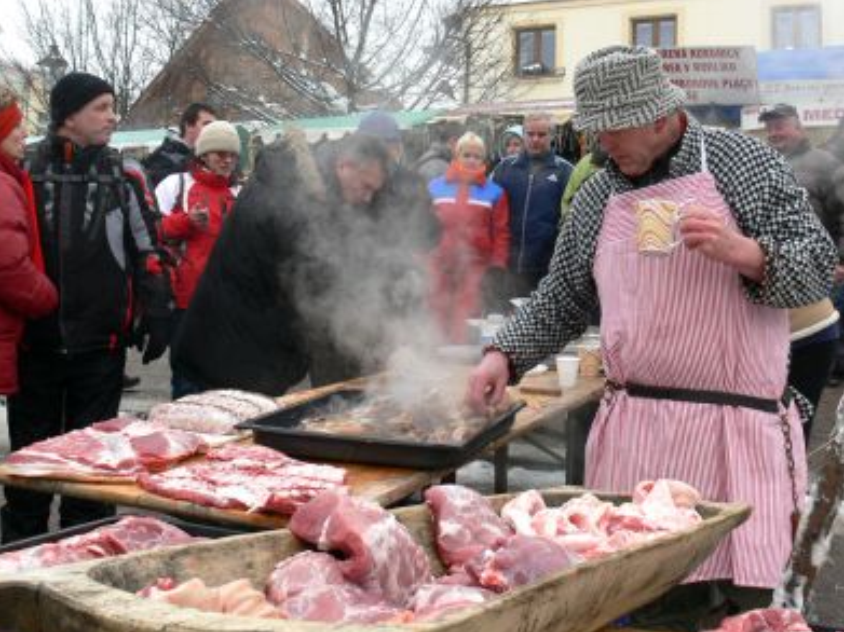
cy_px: 264
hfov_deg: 41.1
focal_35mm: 46
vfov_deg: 31.4
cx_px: 503
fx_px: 1121
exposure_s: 1/60
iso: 80
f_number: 4
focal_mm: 7.7
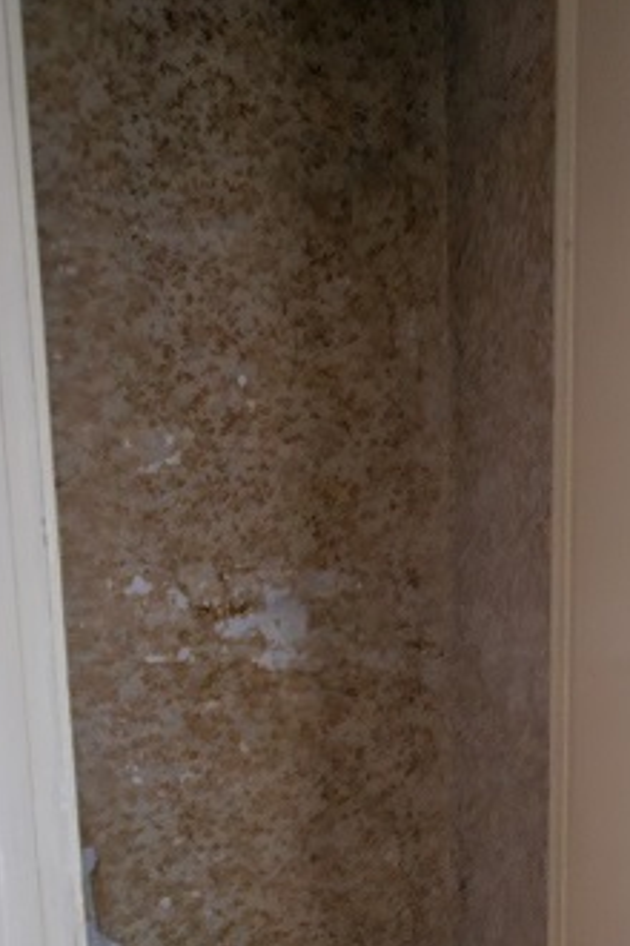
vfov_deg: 45.8
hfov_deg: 32.6
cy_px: 708
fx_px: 1076
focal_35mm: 41
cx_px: 364
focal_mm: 2.2
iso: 1250
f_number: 2.2
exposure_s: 1/8
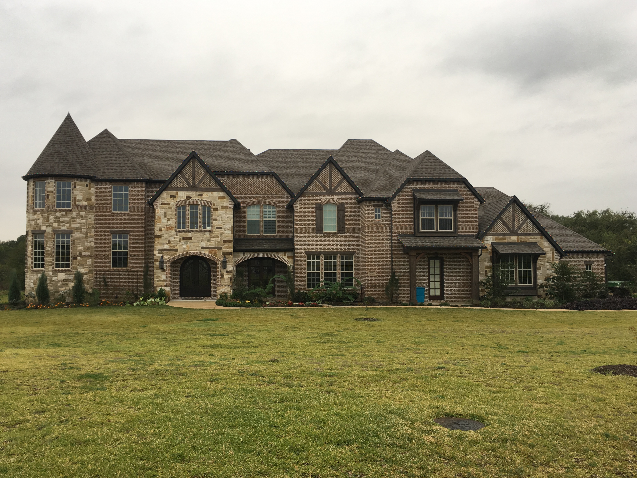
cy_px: 246
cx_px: 303
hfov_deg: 56.8
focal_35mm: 32
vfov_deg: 44.2
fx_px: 589
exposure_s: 1/60
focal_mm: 4.15
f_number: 2.2
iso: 25
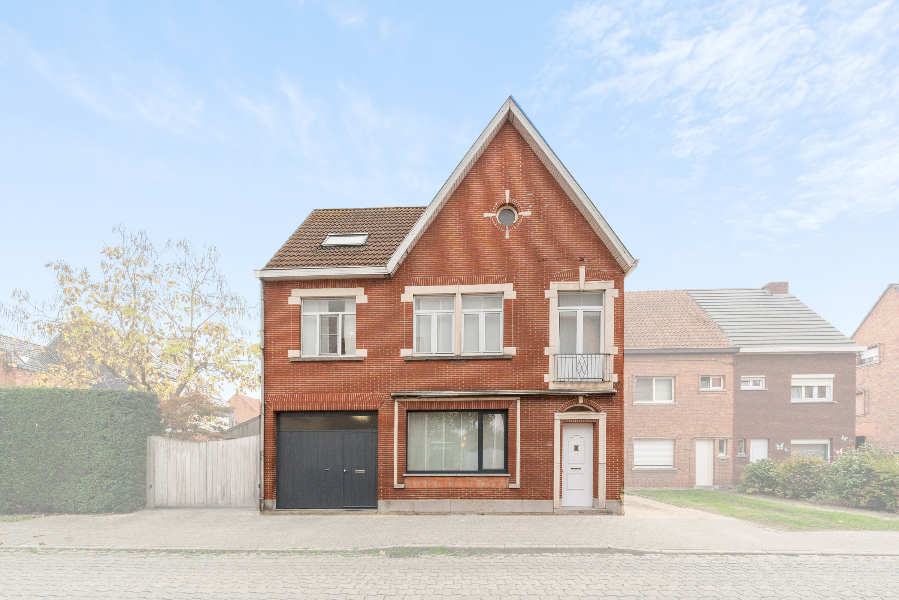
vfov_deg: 81.2
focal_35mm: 14
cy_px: 300
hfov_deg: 104.3
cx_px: 450
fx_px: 350
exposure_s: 1/400
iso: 1000
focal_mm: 14
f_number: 11
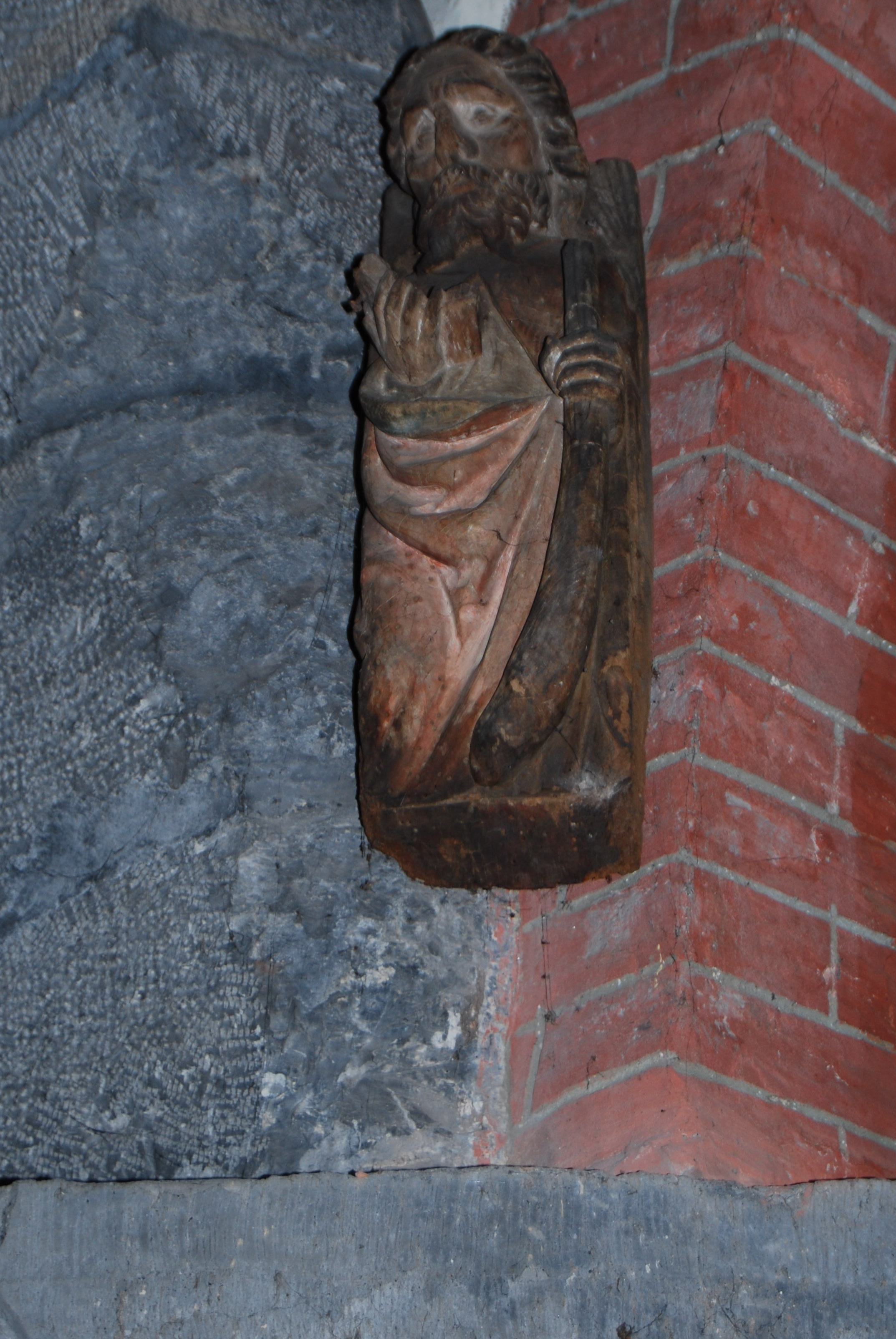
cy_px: 605
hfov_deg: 13.8
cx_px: 474
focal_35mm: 100
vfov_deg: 20.5
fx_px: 3707
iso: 200
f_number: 5.6
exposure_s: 1/60
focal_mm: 55
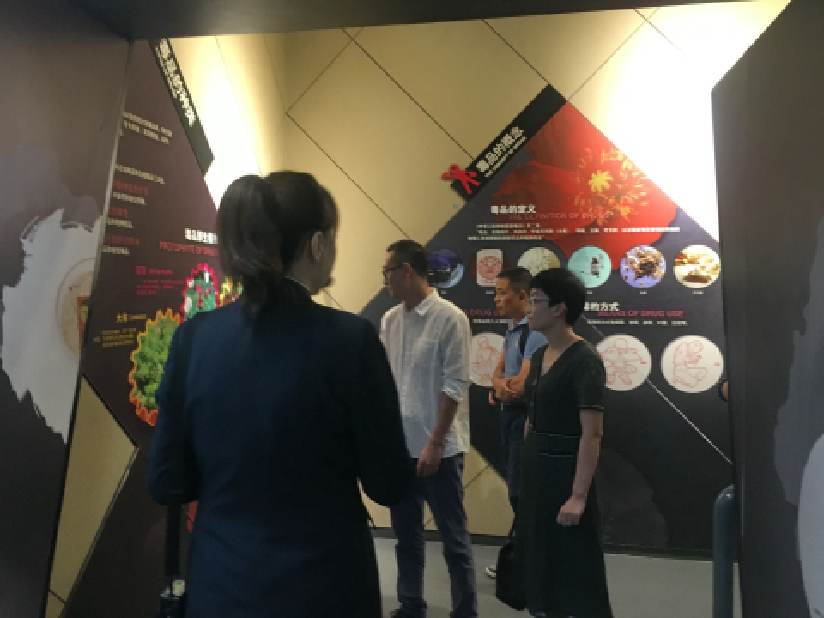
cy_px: 309
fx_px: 690
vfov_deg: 48.2
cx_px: 412
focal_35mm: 29
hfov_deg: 61.7
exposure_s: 1/20
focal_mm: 4.15
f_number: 2.2
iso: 200
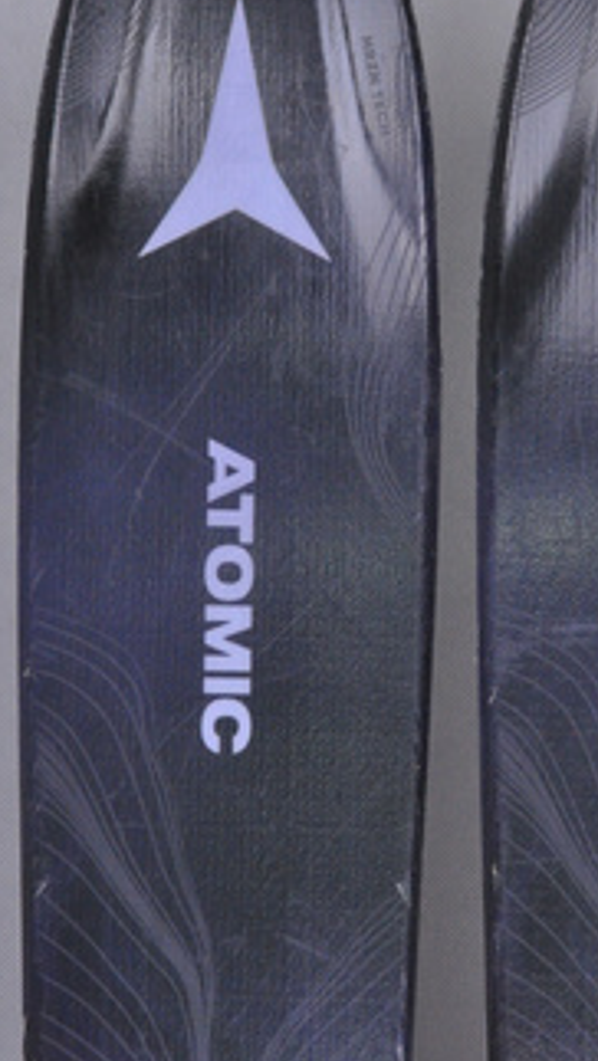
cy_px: 555
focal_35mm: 230
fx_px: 6467
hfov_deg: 5.3
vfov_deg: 9.4
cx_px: 452
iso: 3200
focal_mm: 105
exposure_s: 1/125
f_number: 9.5
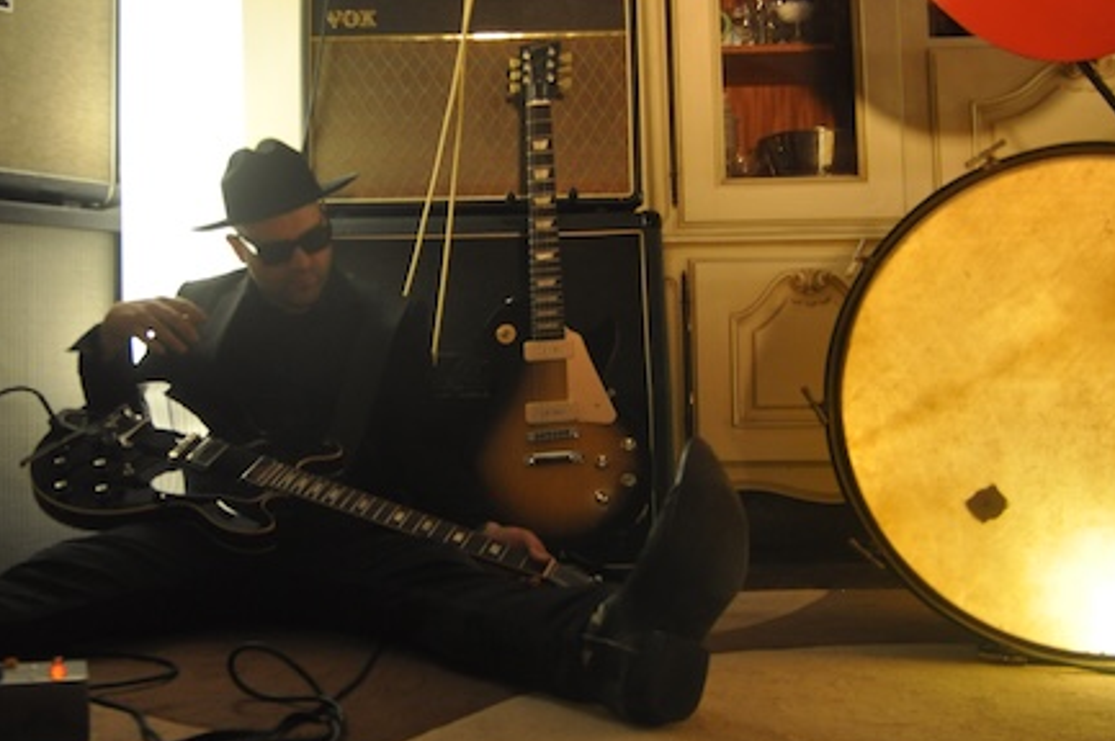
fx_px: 1671
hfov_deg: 36.7
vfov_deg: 25.0
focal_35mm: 54
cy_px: 301
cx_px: 415
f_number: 2.8
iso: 1000
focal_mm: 24
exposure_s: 1/30
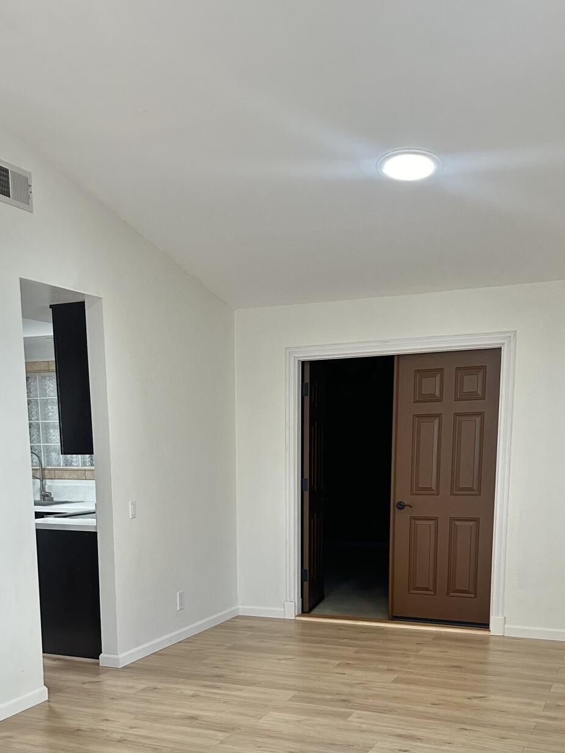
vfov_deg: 45.6
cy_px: 593
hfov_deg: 36.7
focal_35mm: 39
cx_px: 243
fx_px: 849
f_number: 1.78
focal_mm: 6.86
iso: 320
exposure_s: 1/60
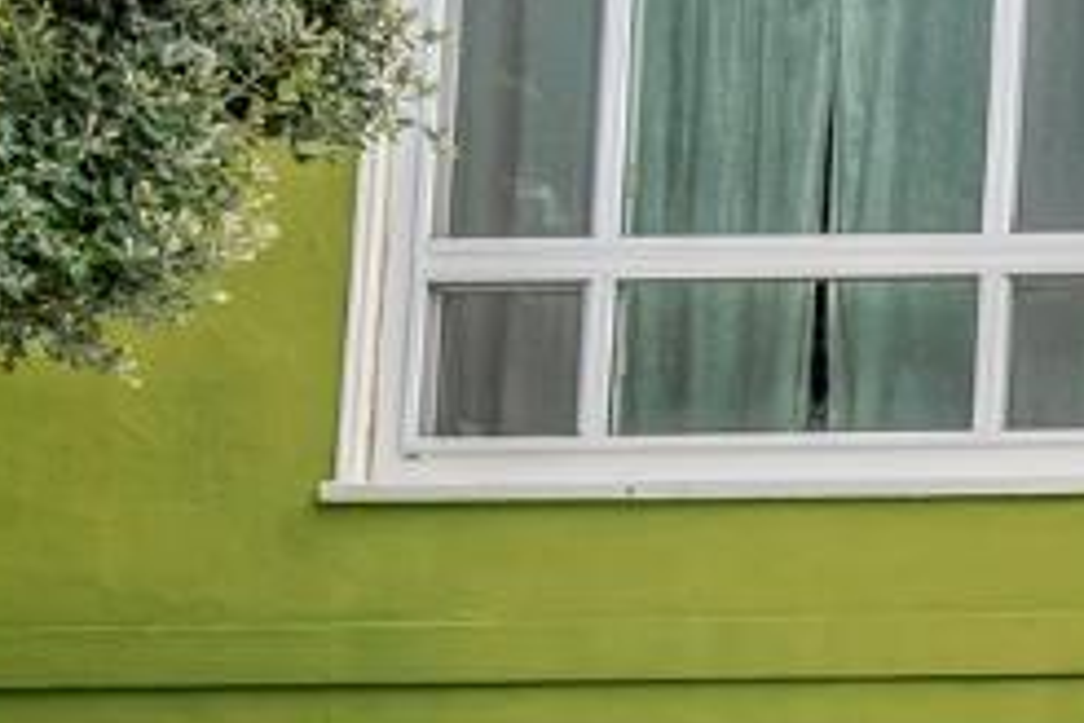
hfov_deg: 11.6
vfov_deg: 10.8
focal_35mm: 122
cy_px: 1096
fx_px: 3673
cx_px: 3036
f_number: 8
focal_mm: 20
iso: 100
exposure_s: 1/80
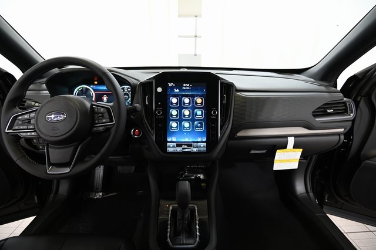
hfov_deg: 96.8
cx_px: 188
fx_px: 167
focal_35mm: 16
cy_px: 125
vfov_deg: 73.7
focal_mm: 16
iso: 900
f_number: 4
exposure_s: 1/30
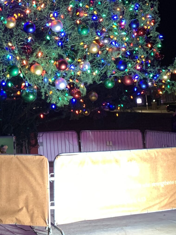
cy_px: 26
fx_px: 447
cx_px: -15
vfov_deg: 28.3
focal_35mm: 66
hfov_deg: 21.2
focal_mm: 4.25
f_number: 1.8
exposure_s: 1/30
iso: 500
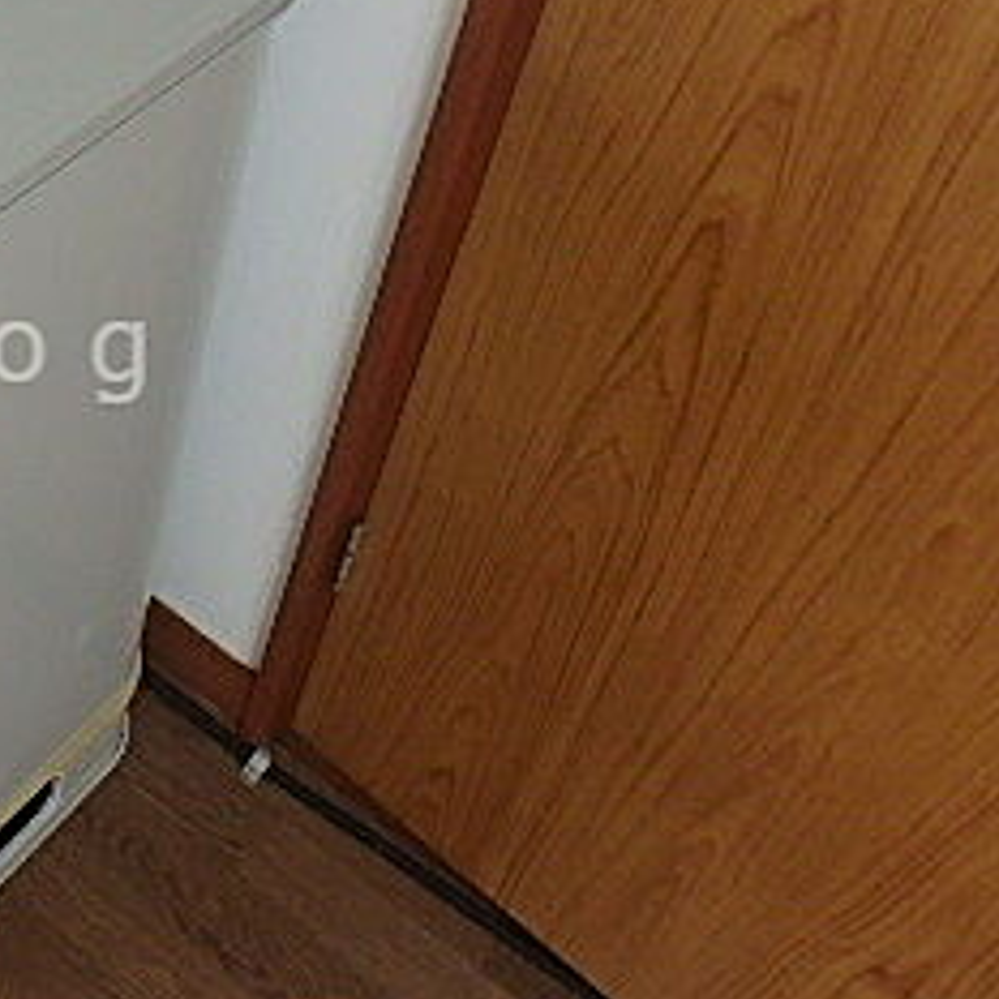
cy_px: 352
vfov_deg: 33.2
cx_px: -124
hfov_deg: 29.7
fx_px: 1665
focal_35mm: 51
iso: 320
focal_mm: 3.7
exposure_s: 1/30
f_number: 3.5
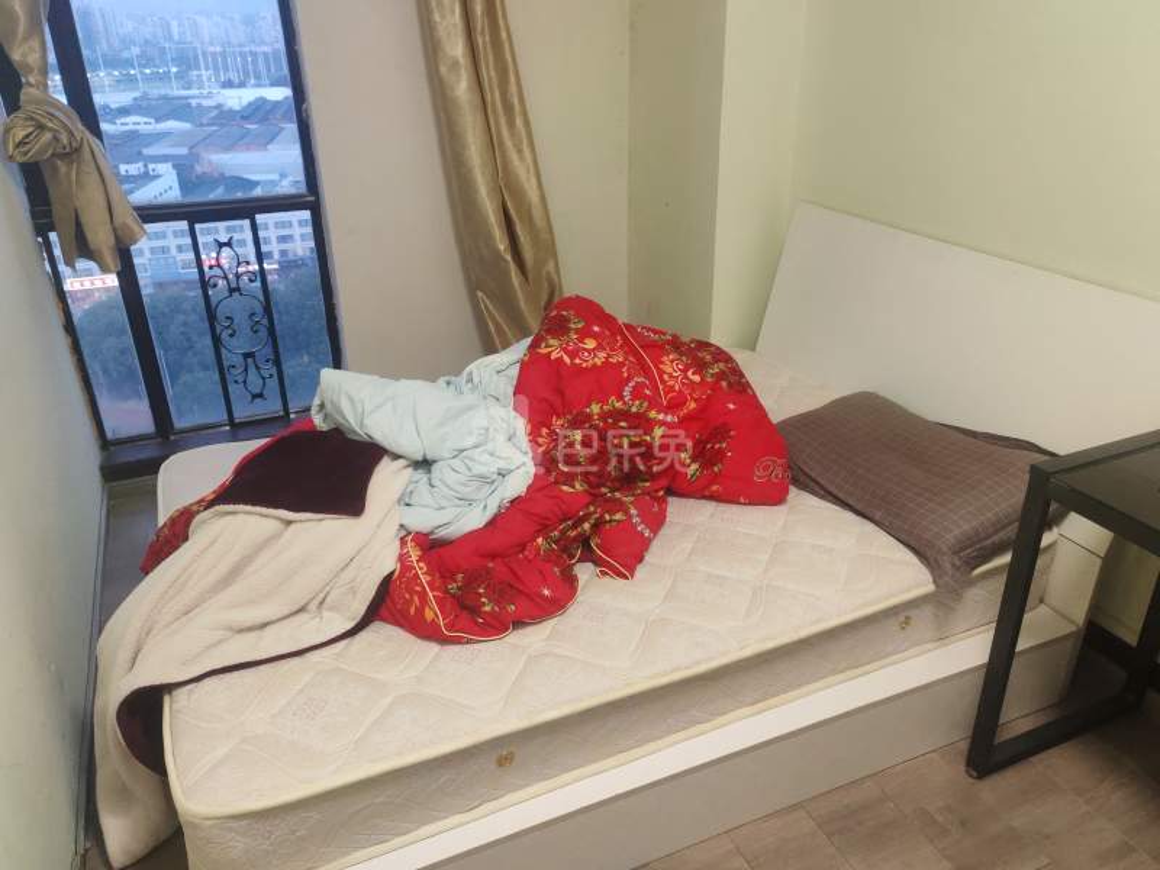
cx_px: 580
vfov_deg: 51.4
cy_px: 435
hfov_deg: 65.3
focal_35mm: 27
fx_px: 905
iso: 640
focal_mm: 5.52
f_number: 1.95
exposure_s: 1/100
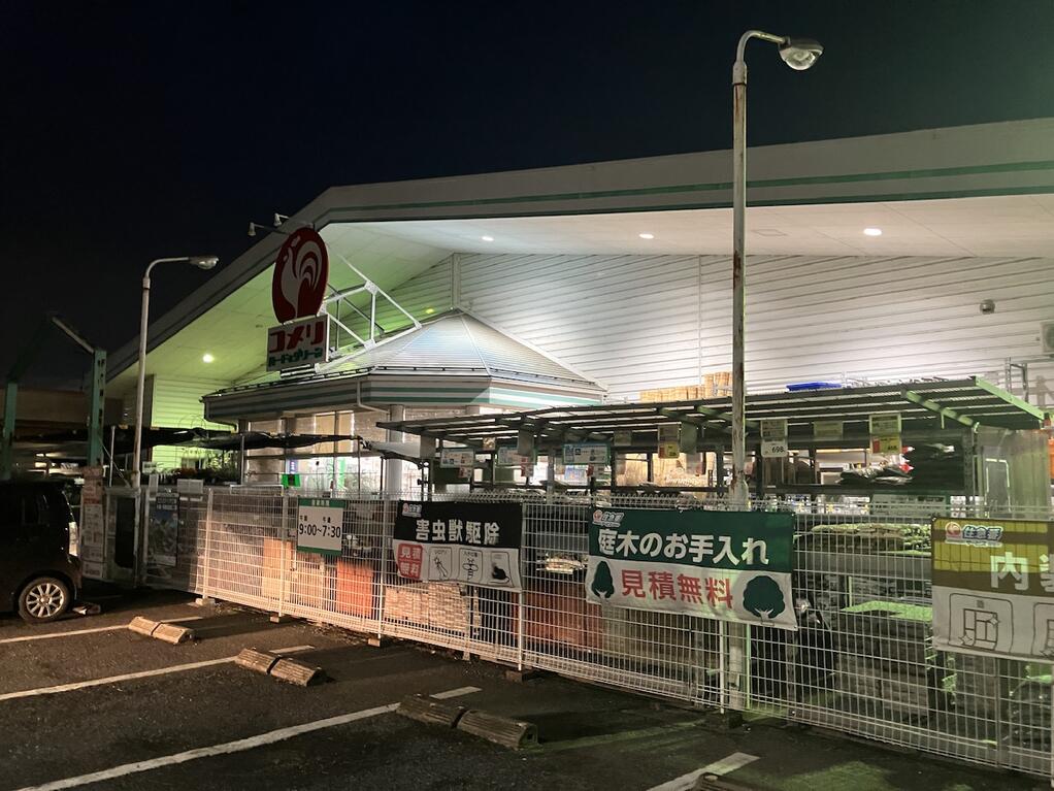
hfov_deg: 63.4
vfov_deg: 49.8
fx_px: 853
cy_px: 396
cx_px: 527
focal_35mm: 28
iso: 400
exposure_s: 1/25
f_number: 1.8
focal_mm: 3.99
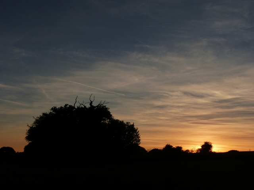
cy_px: 95
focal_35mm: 40
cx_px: 127
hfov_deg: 46.8
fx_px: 294
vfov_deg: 36.0
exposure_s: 1/1600
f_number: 4.5
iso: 160
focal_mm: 7.1
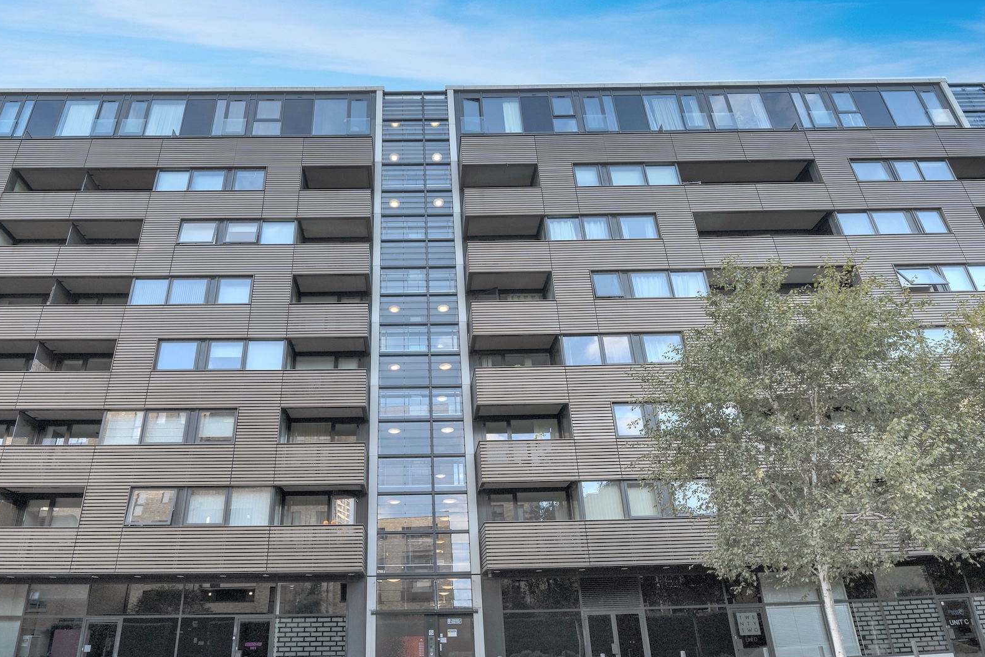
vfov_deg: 70.1
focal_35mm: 17
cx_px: 401
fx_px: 465
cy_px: 373
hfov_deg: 92.2
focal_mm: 14
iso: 200
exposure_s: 1/60
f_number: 8
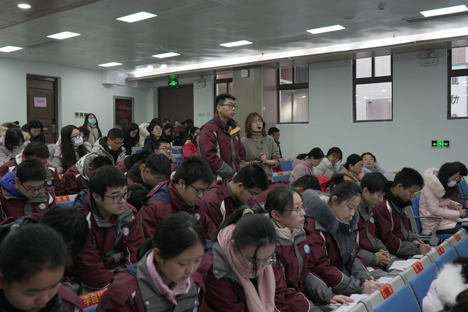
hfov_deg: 53.1
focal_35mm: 36
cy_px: 156
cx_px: 234
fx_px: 468
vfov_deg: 36.9
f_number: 3.2
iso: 640
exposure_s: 1/160
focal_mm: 24
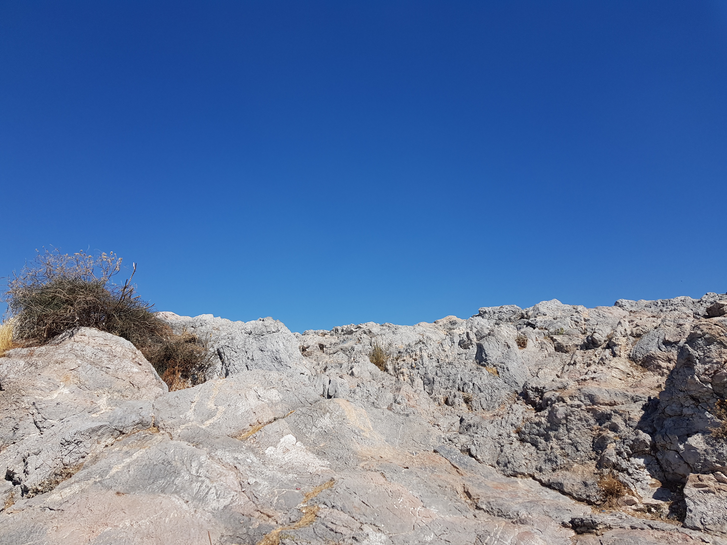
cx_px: 364
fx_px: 546
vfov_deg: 53.1
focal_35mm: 26
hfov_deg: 67.3
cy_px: 272
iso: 40
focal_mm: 4.2
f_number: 1.7
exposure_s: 1/3712
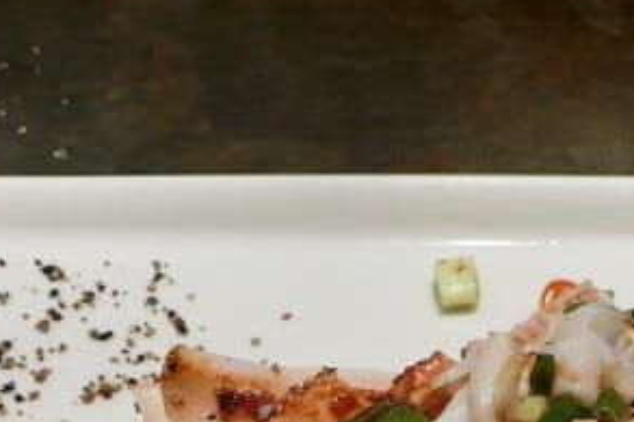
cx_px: 424
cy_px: 589
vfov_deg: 17.6
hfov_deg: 28.3
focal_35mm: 71
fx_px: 1250
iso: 80
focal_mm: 5.4
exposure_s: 1/125
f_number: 2.8
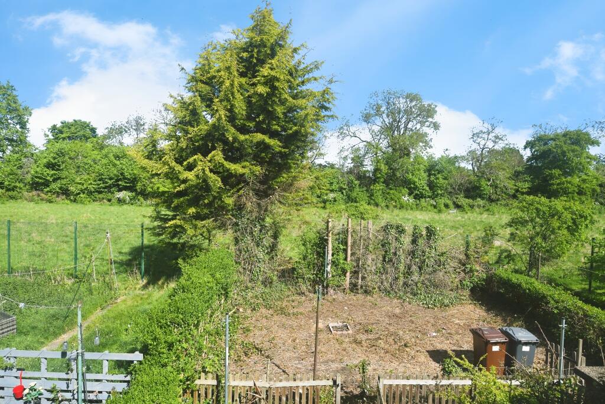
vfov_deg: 59.5
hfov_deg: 81.2
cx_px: 302
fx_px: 353
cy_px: 202
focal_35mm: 21
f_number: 11
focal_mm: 14
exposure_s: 1/500
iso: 800
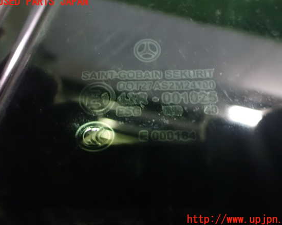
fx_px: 267
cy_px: 111
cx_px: 149
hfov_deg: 55.6
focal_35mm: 32
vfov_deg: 45.8
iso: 1600
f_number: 2.3
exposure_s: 1/20
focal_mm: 5.4
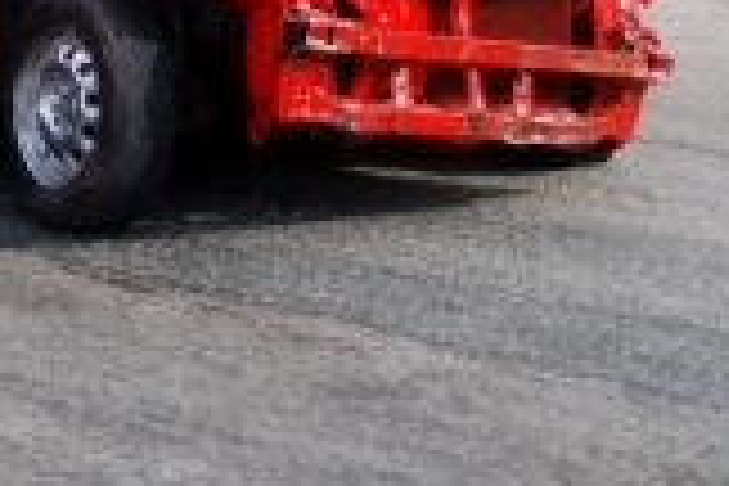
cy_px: -270
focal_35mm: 237
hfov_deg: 8.5
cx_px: -256
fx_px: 4799
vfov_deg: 5.7
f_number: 4.8
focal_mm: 40
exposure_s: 1/1000
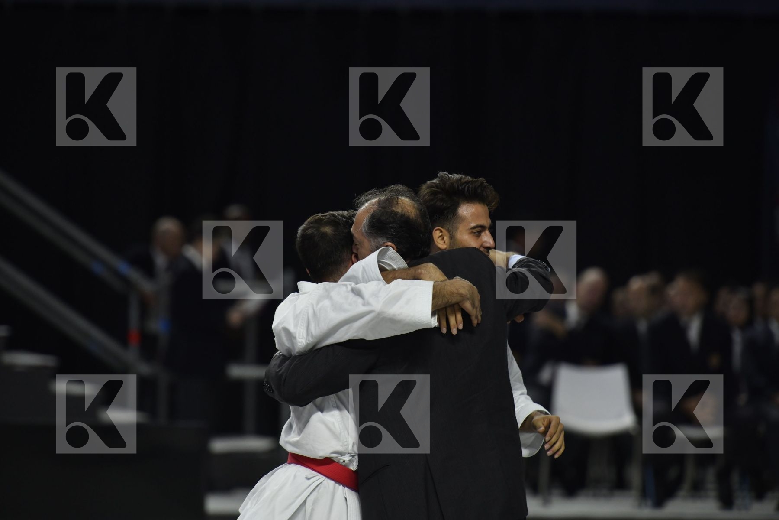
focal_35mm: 280
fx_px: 6058
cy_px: 260
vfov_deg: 4.9
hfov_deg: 7.4
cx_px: 390
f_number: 4
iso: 1250
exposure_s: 1/800
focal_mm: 280
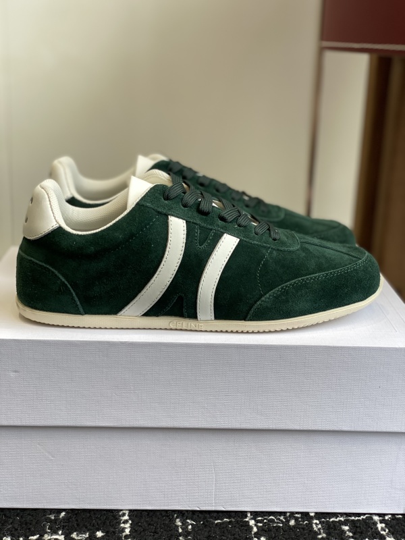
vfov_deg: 36.8
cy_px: 270
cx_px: 202
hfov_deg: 28.0
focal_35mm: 52
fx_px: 811
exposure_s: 1/122
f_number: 2
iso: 25
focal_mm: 6
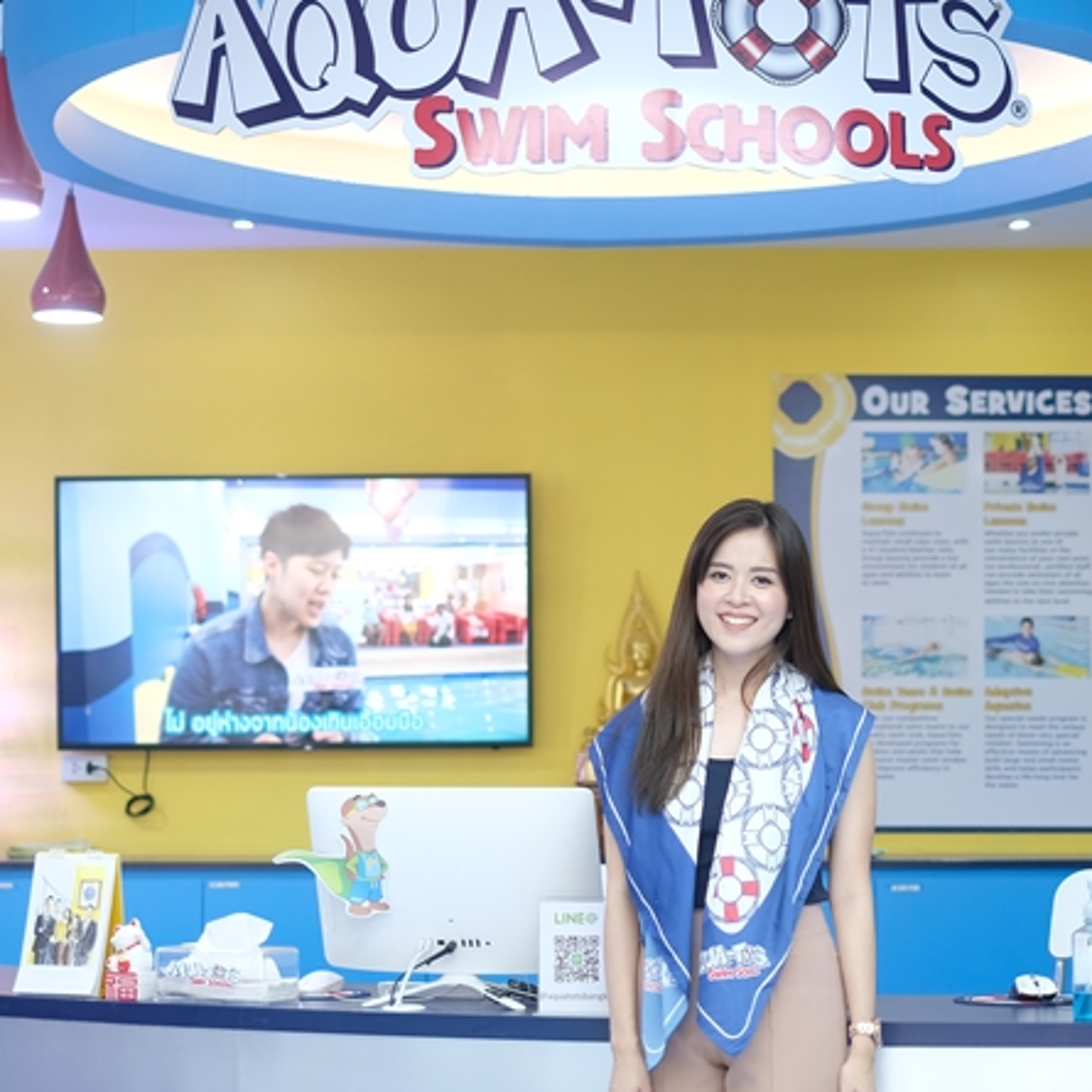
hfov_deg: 21.4
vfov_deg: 21.4
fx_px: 2891
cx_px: 631
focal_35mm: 81
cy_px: 497
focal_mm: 35
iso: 200
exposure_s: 1/70
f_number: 1.4
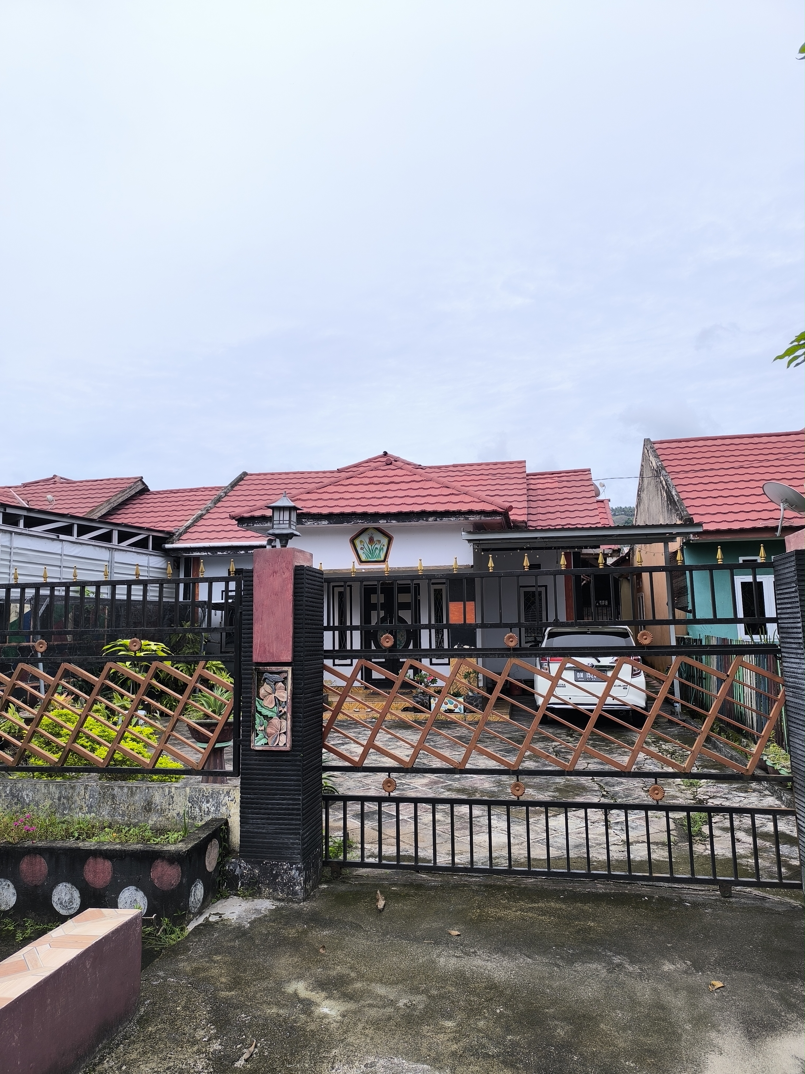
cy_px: 537
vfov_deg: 73.9
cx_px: 402
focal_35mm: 23
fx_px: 713
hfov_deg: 58.9
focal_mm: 6.14
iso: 50
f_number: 1.65
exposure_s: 1/737
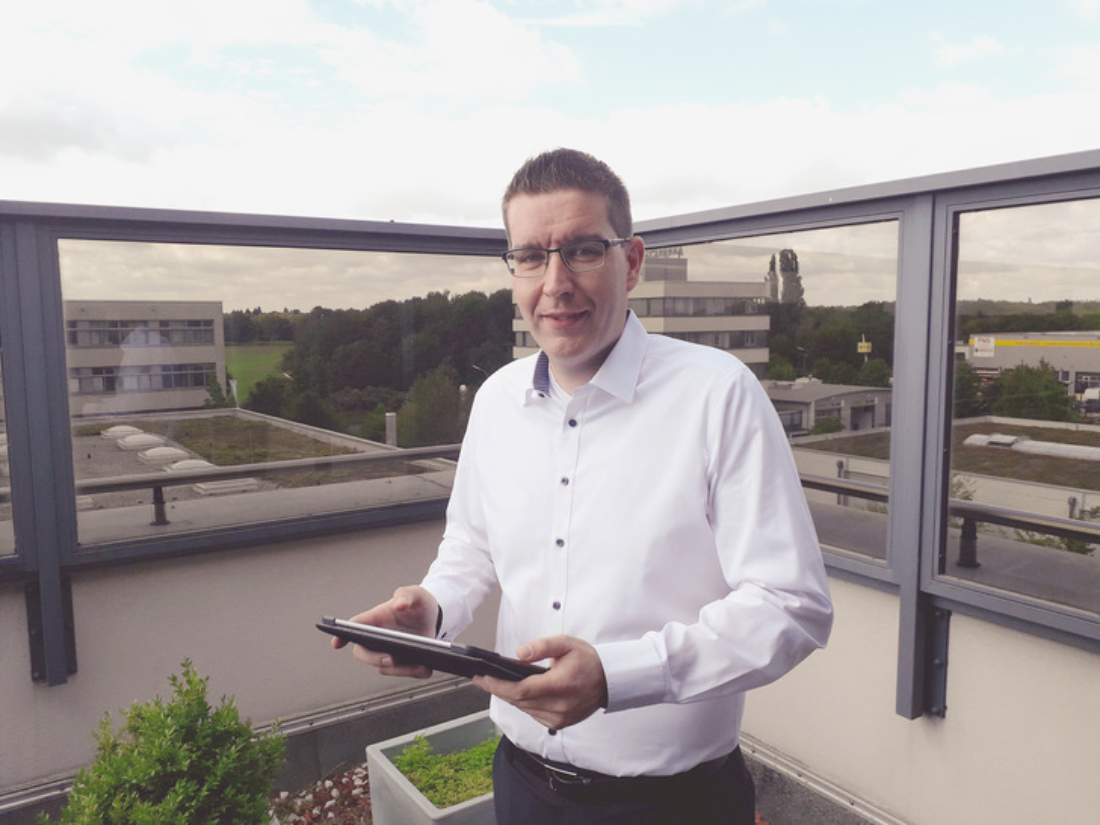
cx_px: 550
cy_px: 412
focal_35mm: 27
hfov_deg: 65.3
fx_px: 858
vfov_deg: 51.4
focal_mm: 3.6
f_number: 1.9
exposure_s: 1/1178
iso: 40
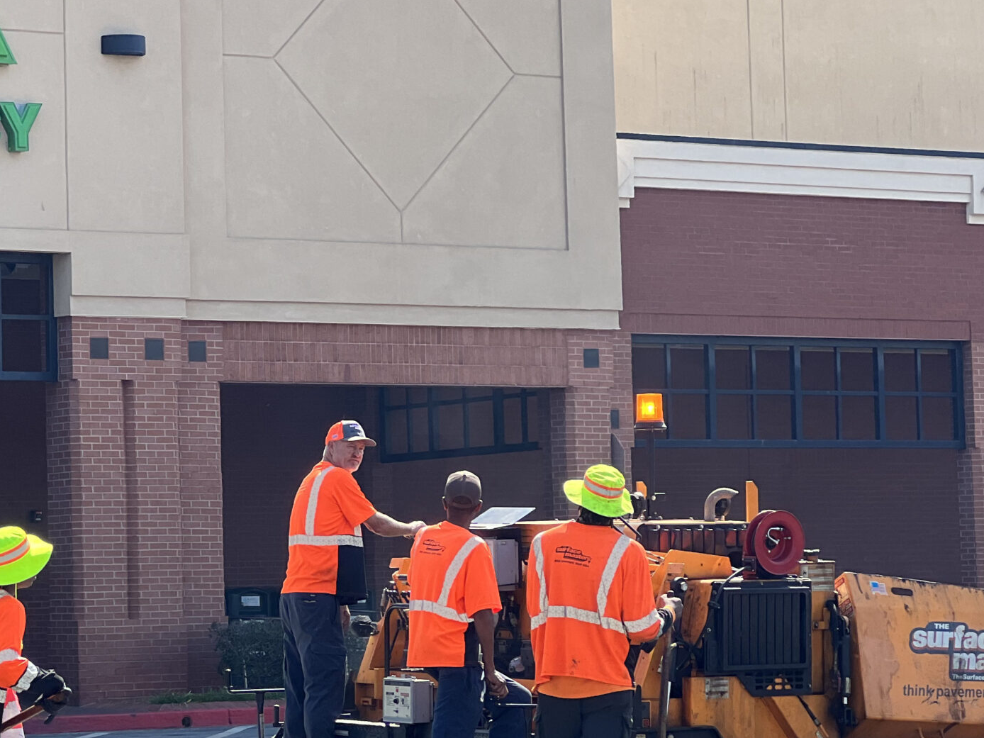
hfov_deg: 13.9
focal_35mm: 142
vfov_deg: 10.4
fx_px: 4037
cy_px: 450
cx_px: 268
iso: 32
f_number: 2.8
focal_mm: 9
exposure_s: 1/227
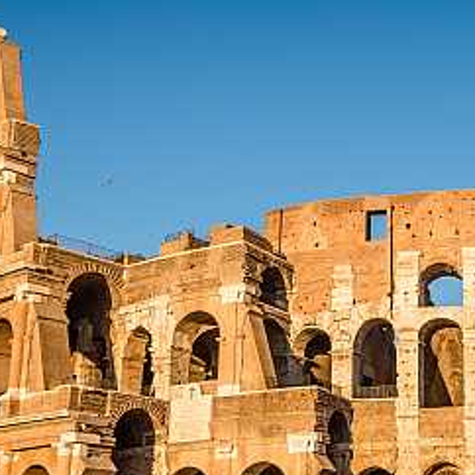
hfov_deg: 27.0
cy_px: 331
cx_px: 502
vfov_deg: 28.8
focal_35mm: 59
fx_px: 916
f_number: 7.1
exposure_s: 1/200
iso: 100
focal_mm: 24
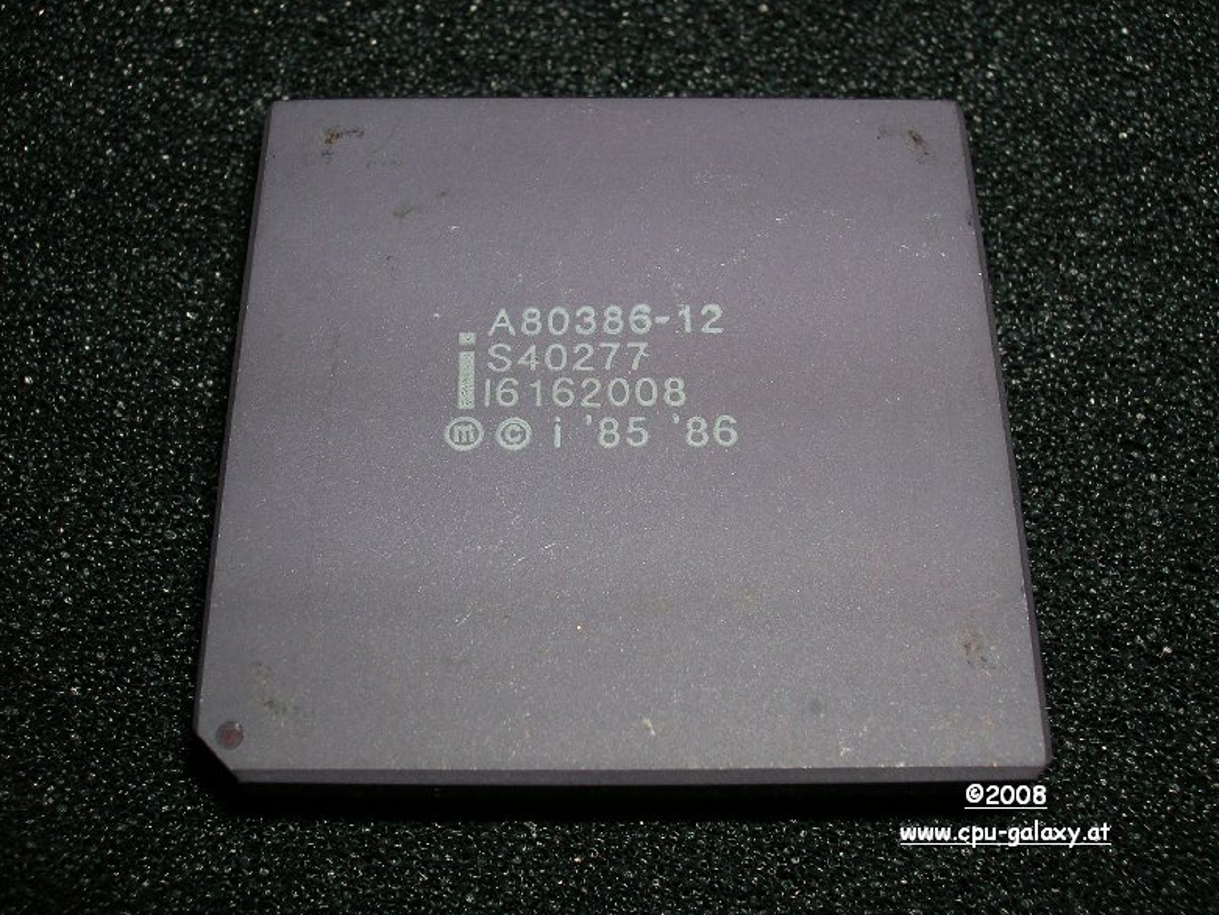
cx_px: 601
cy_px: 458
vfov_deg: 33.6
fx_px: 1514
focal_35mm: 43
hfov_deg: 43.8
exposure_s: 1/60.1
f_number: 5.2
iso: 50
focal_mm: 7
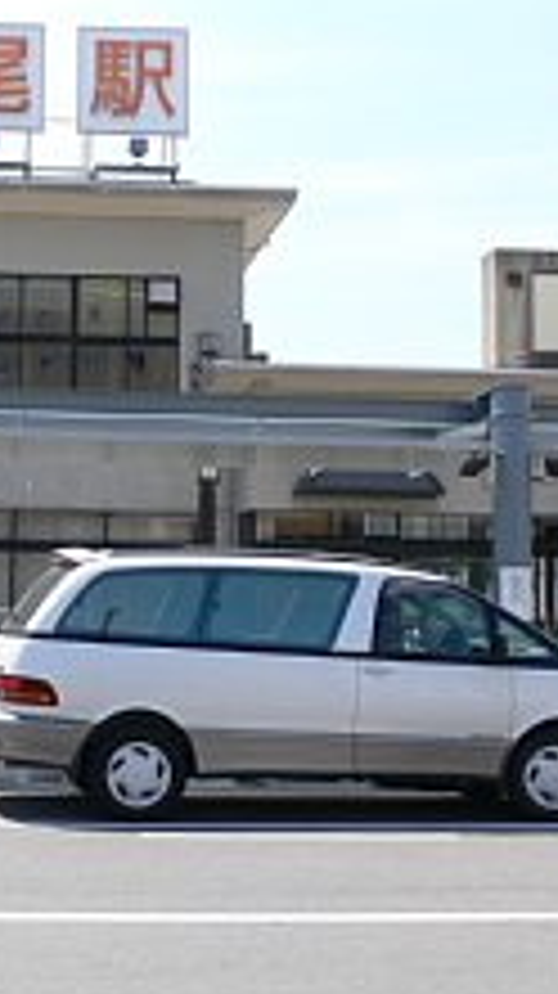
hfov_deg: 17.1
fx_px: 1818
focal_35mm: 69
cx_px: 4
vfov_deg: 30.5
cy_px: 400
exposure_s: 1/250
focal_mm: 7.4
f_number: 5.6
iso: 80
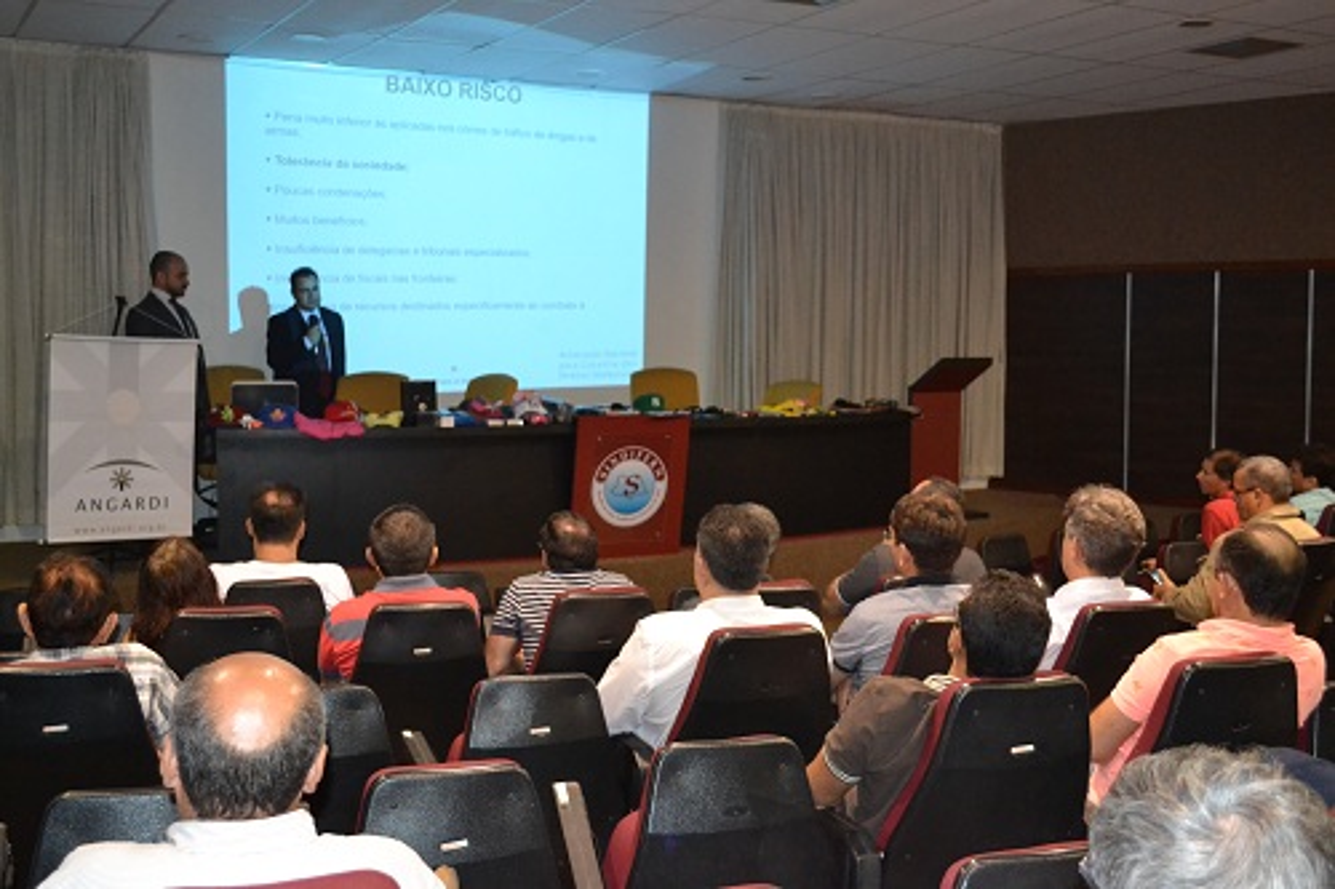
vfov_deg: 34.2
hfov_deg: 49.6
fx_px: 1446
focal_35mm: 39
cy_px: 444
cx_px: 668
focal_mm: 26
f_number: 4.2
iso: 3200
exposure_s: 1/60
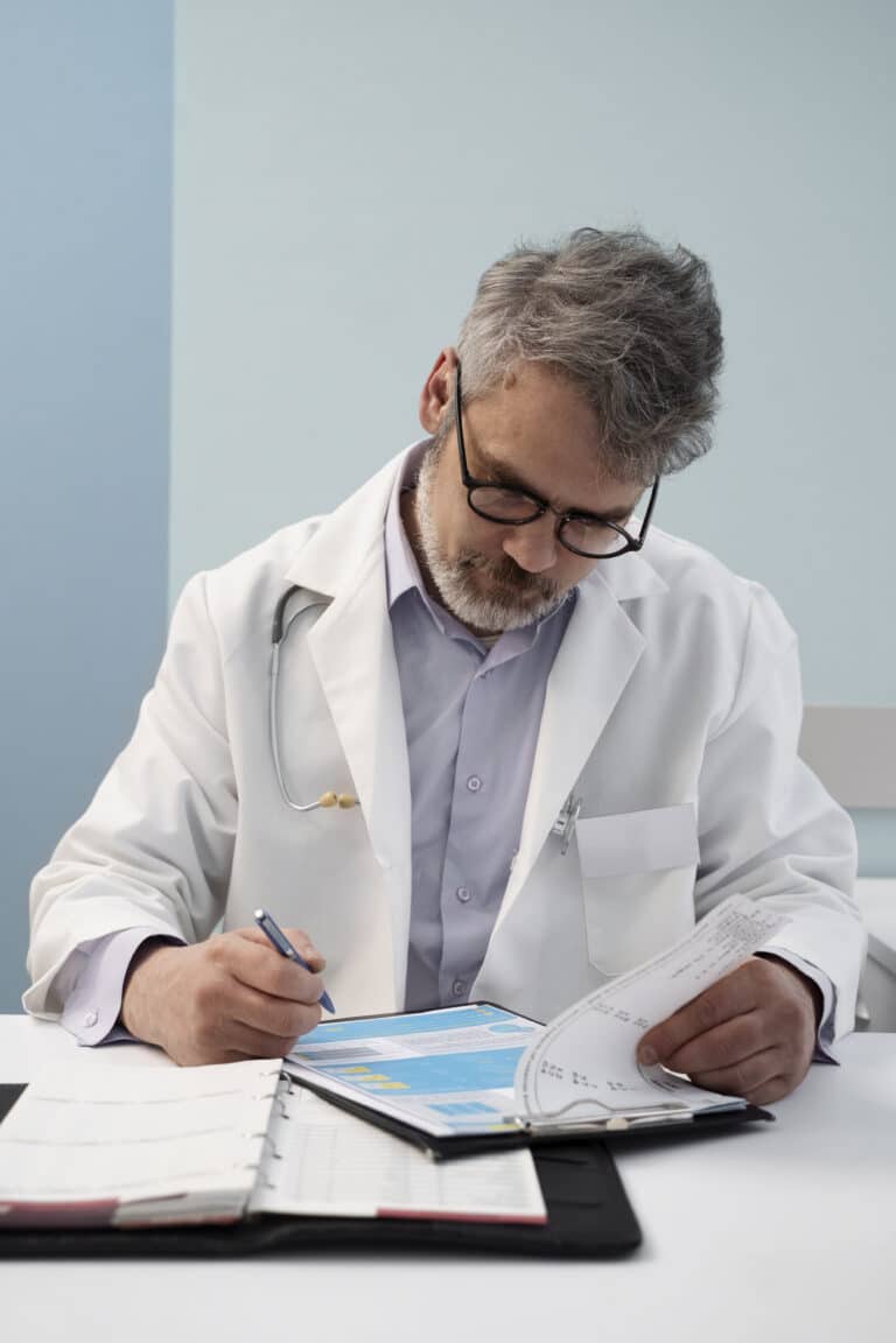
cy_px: 672
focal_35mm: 41
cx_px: 448
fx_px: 1531
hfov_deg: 32.6
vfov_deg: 47.4
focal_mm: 41
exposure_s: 1/250
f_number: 4
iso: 1250
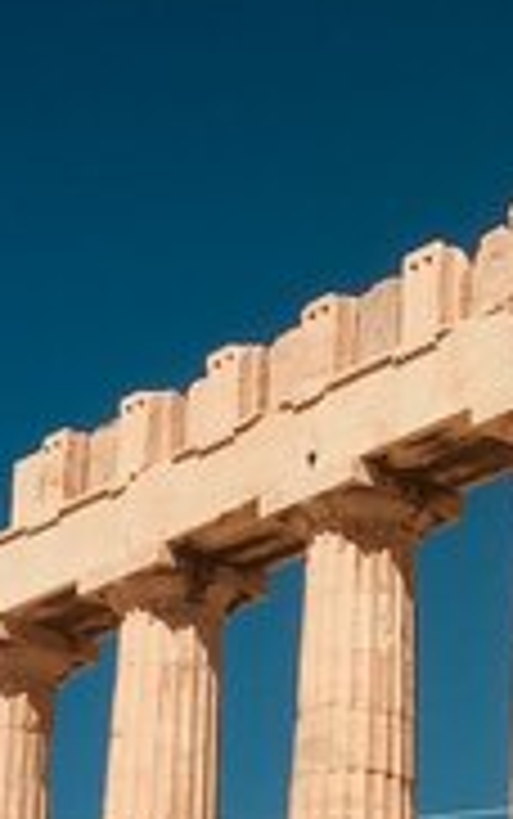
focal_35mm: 108
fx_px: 2412
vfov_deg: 18.9
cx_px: 747
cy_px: 774
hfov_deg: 11.7
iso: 25
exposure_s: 1/3205
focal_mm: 4.15
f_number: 2.2
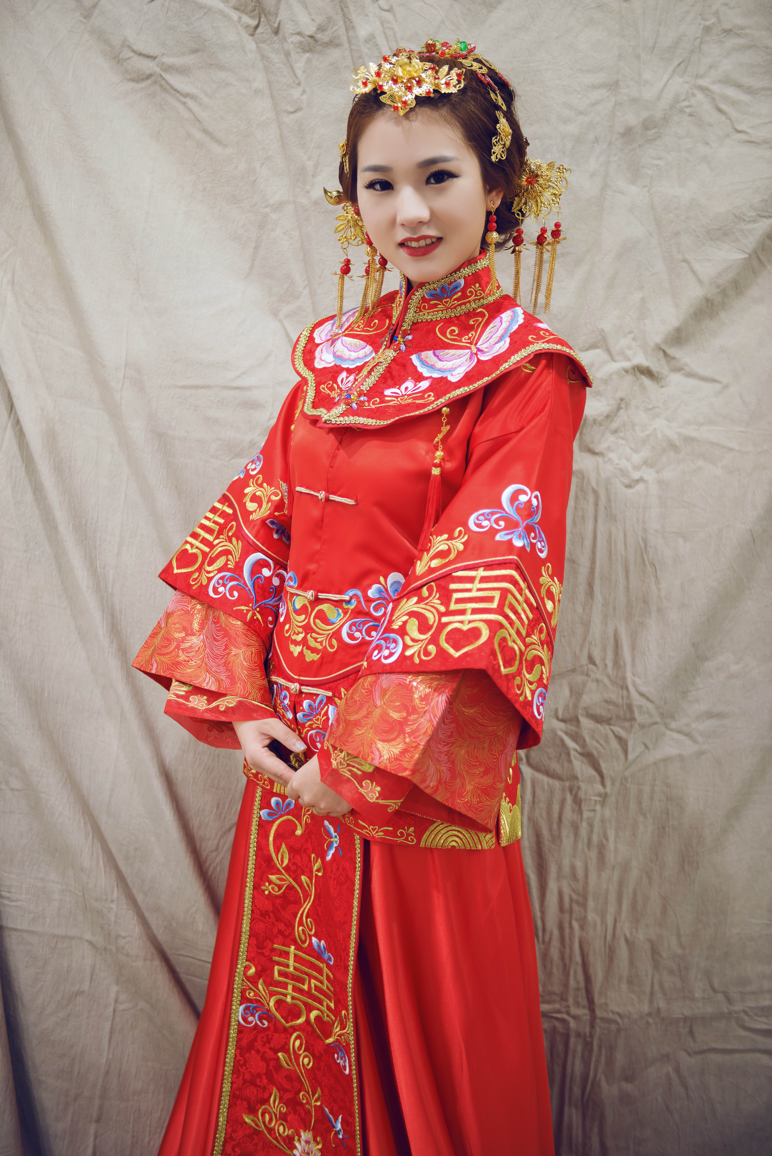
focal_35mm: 52
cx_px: 386
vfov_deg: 38.2
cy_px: 578
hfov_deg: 26.0
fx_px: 1671
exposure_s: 1/80
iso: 400
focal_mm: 52
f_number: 2.8
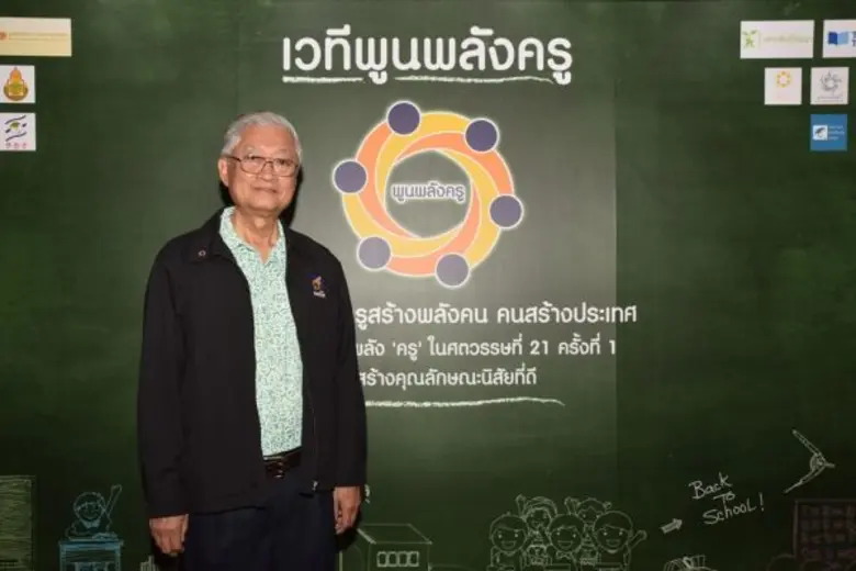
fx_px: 832
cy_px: 286
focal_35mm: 35
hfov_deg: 54.4
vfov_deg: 37.9
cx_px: 428
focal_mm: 35
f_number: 8
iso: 400
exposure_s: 1/125
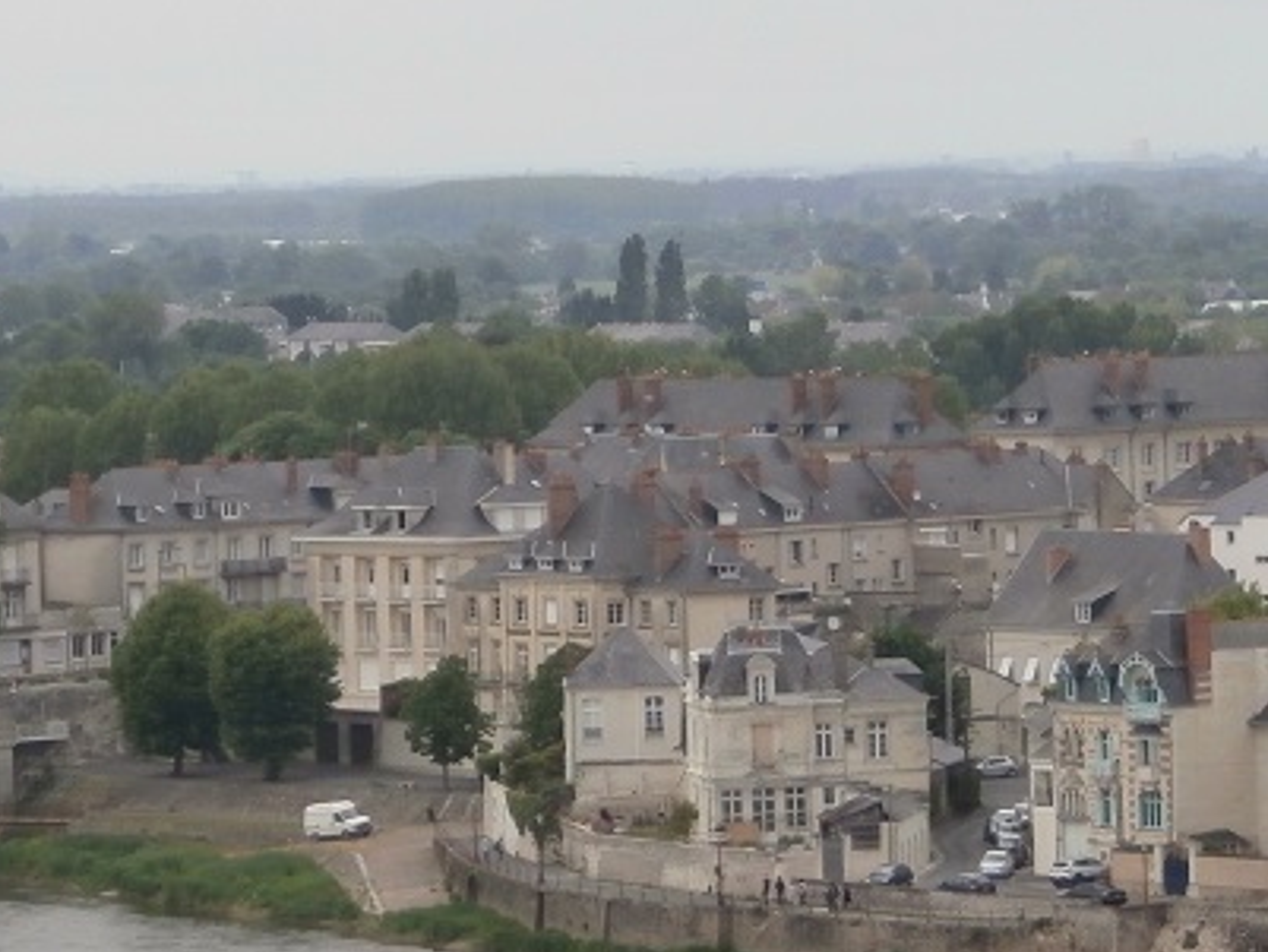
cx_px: 364
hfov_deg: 7.0
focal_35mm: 281
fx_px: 10296
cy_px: 471
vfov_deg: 5.3
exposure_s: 1/400
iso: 100
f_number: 5.4
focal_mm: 19.54
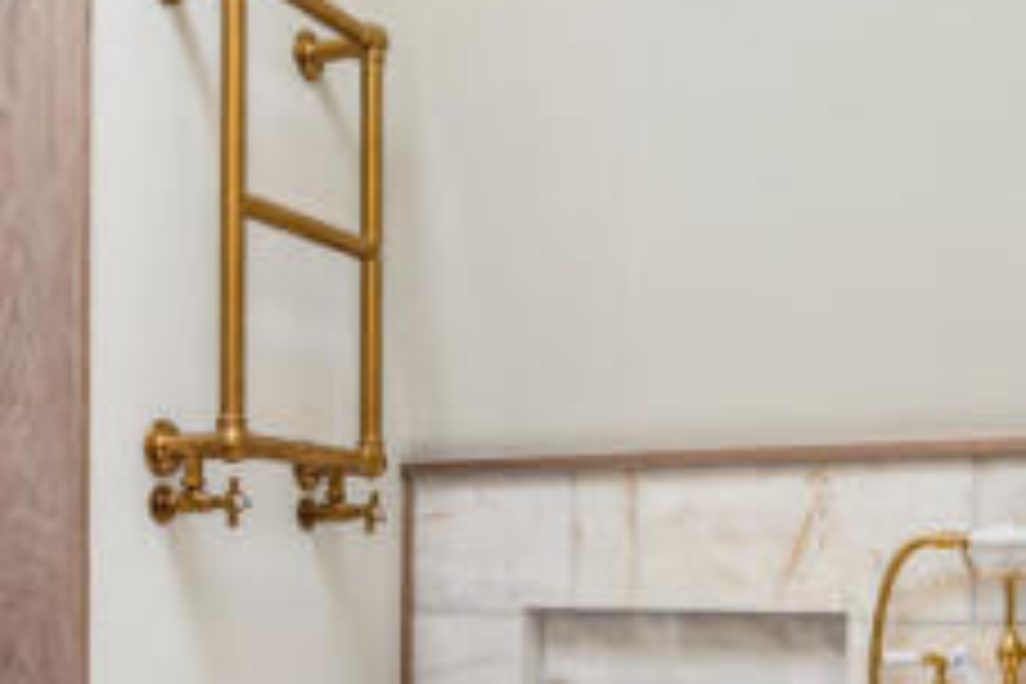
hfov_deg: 42.7
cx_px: 502
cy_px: 596
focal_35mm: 46
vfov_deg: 28.3
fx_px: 1311
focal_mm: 16
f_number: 11
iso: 400
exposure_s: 1/40
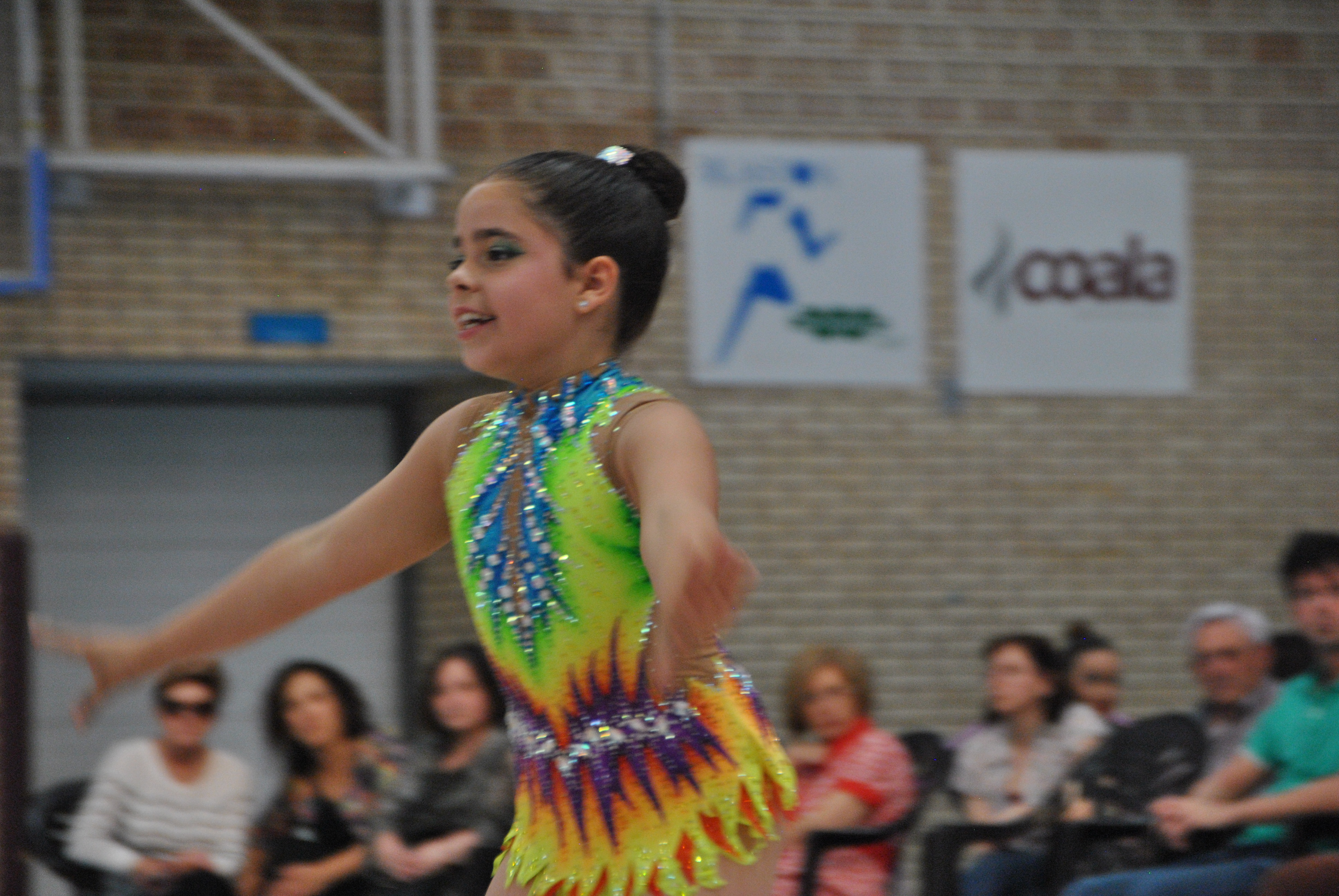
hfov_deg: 9.8
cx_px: 670
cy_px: 448
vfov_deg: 6.6
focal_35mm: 210
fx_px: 7820
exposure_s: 1/160
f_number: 6
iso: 800
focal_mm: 140
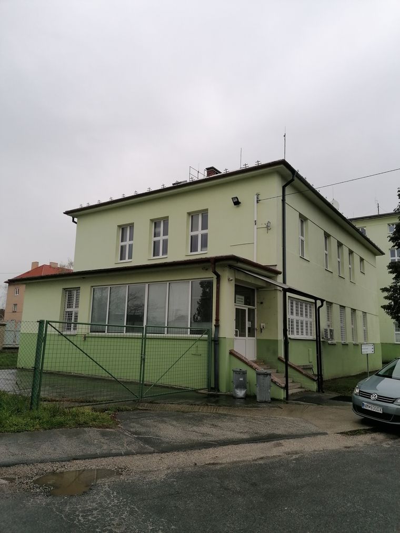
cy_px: 266
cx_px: 200
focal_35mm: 27
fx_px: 416
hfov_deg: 51.4
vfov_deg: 65.3
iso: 50
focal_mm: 4.75
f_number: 1.8
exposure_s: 1/387
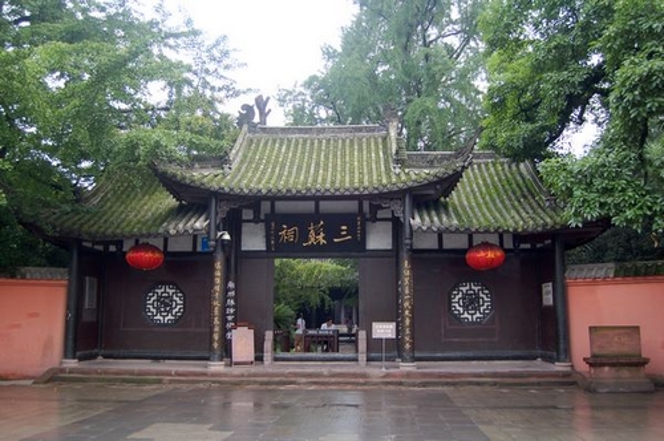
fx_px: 608
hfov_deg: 57.3
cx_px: 332
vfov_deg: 39.9
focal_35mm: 33
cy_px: 220
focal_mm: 22
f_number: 3.8
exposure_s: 1/200
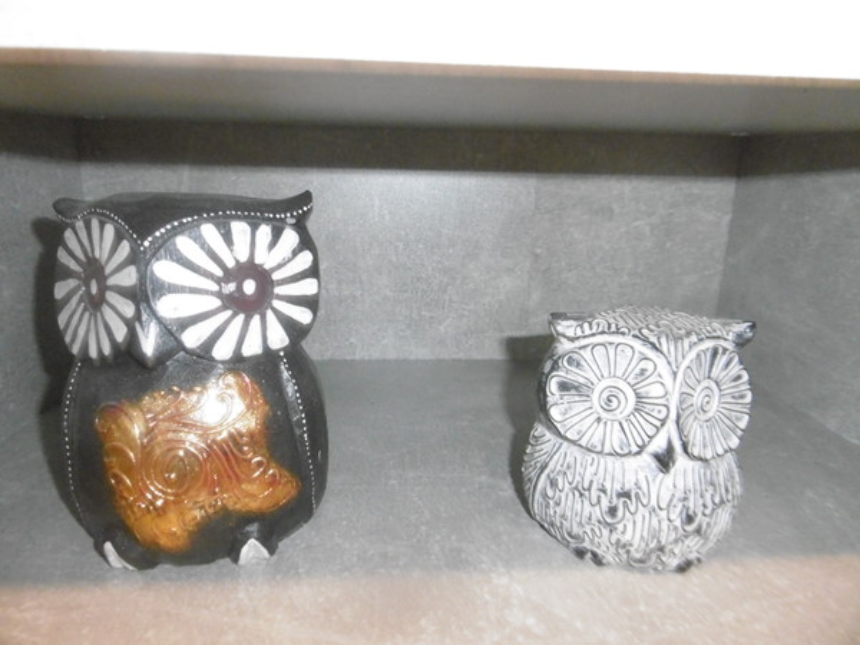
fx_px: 596
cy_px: 322
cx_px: 430
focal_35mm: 24
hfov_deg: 71.6
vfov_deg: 56.8
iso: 800
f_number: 3.1
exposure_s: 1/5
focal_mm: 4.3
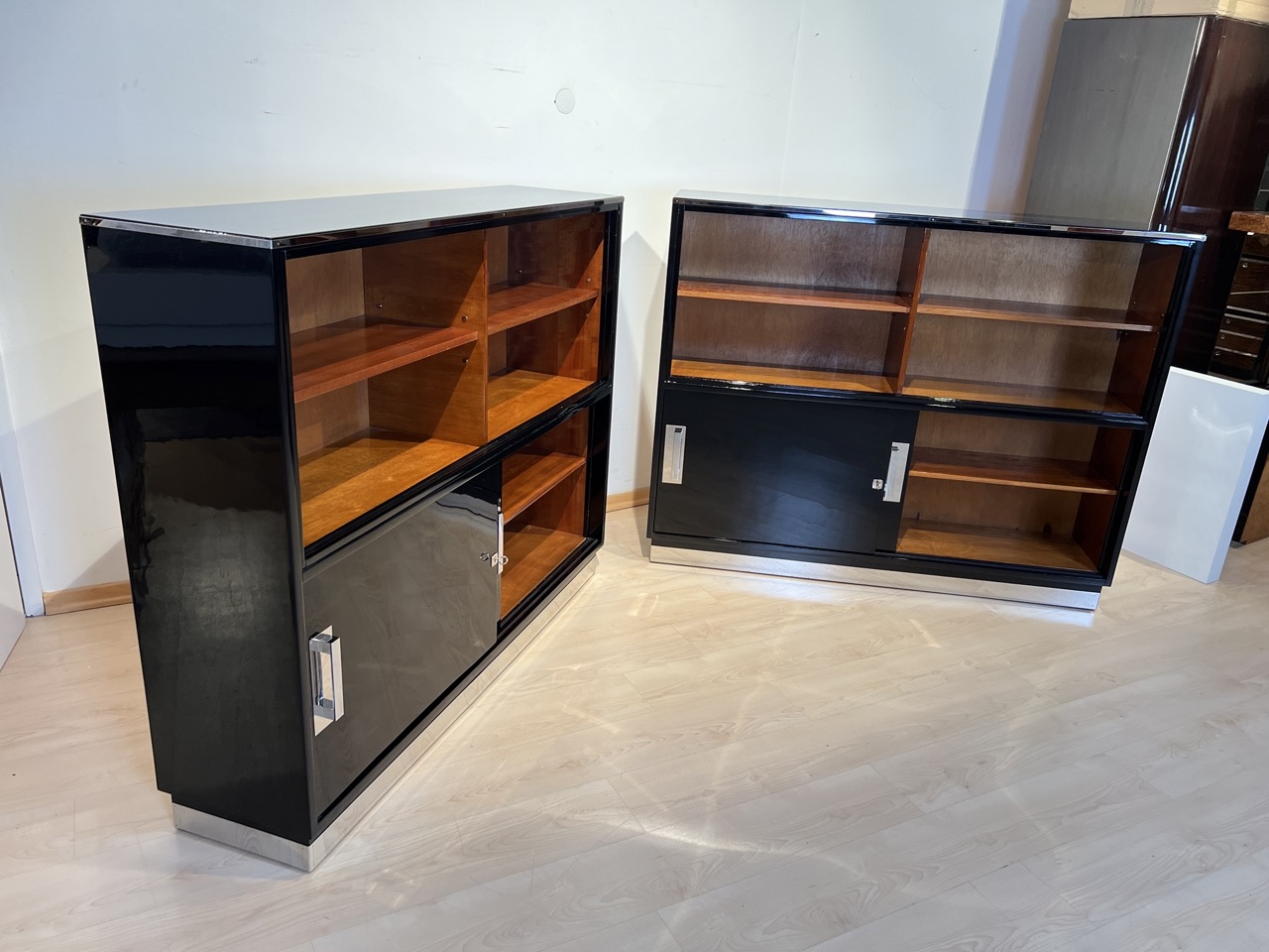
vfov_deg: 53.1
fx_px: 953
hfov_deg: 67.3
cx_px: 634
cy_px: 476
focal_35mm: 26
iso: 125
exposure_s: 1/100
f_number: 1.5
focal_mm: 5.7
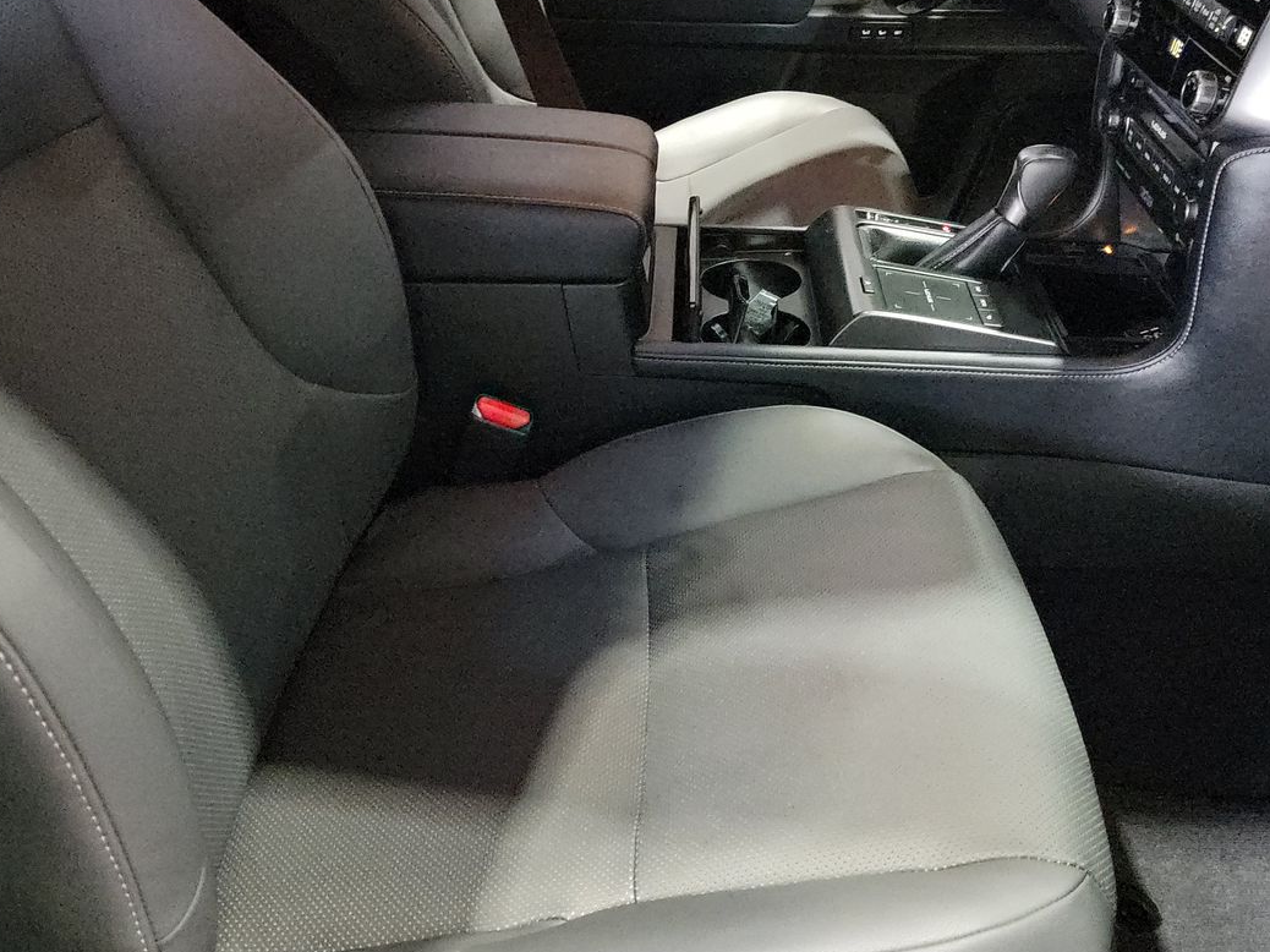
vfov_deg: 38.3
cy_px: 324
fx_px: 1357
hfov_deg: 50.1
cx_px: 647
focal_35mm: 37
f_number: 1.8
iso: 5250
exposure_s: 1/59
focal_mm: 6.7
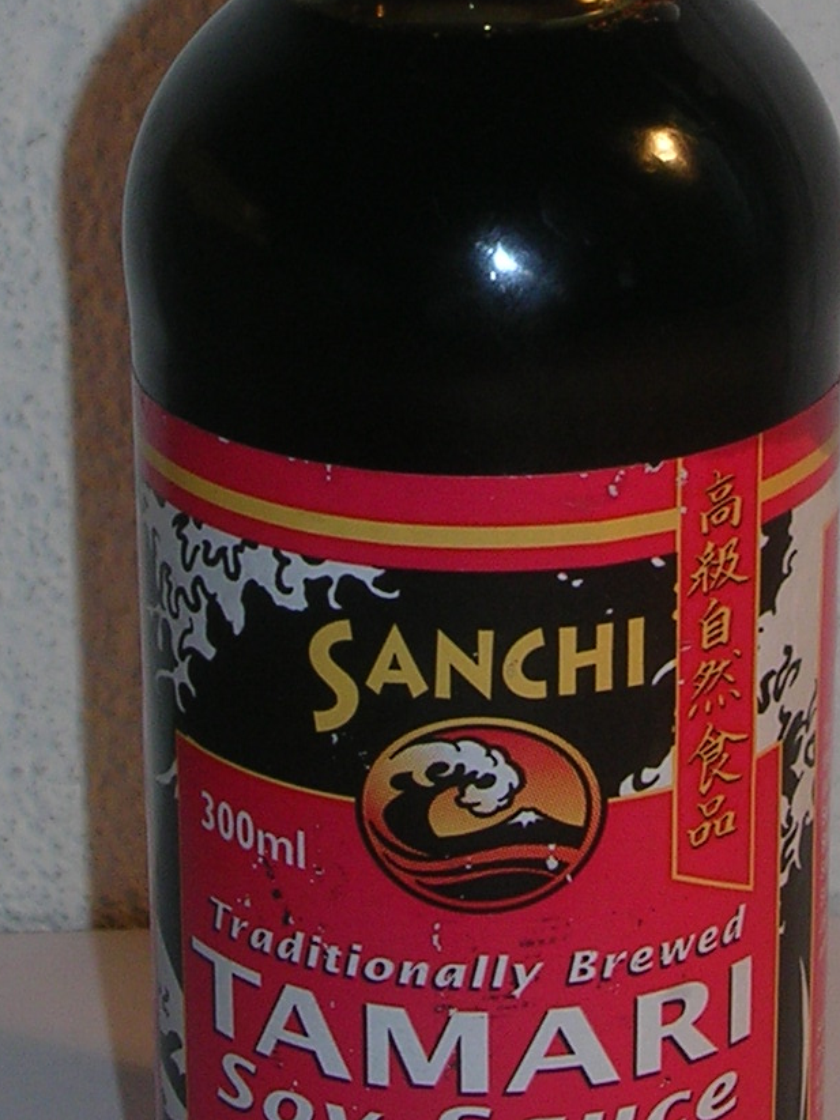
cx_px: 634
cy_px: 184
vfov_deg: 16.0
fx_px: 3948
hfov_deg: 12.1
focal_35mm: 122
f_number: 3.1
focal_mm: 7.5
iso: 50
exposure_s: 1/60.1
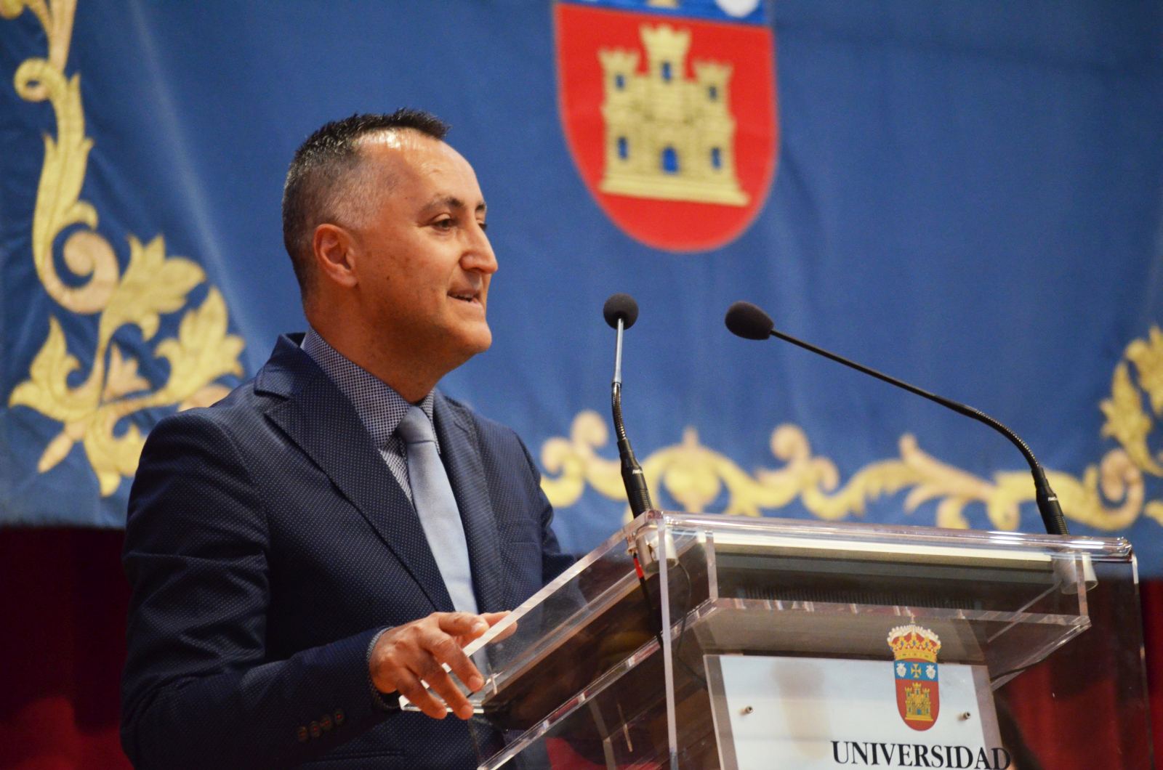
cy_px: 385
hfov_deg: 11.8
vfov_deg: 7.9
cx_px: 582
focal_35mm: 174
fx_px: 5610
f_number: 5
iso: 2500
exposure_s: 1/100
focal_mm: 116
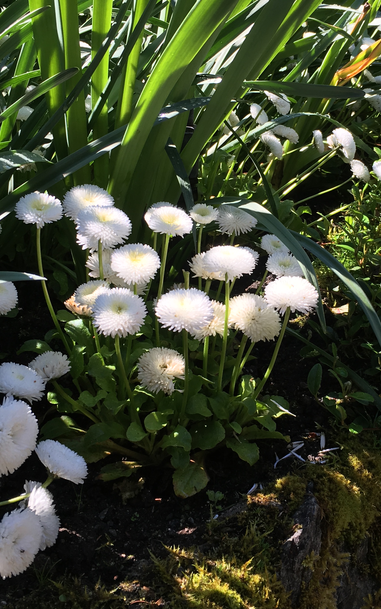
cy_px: 251
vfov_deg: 40.9
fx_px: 814
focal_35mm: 49
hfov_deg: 26.2
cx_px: 245
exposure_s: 1/377
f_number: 2.2
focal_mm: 4.15
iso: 25
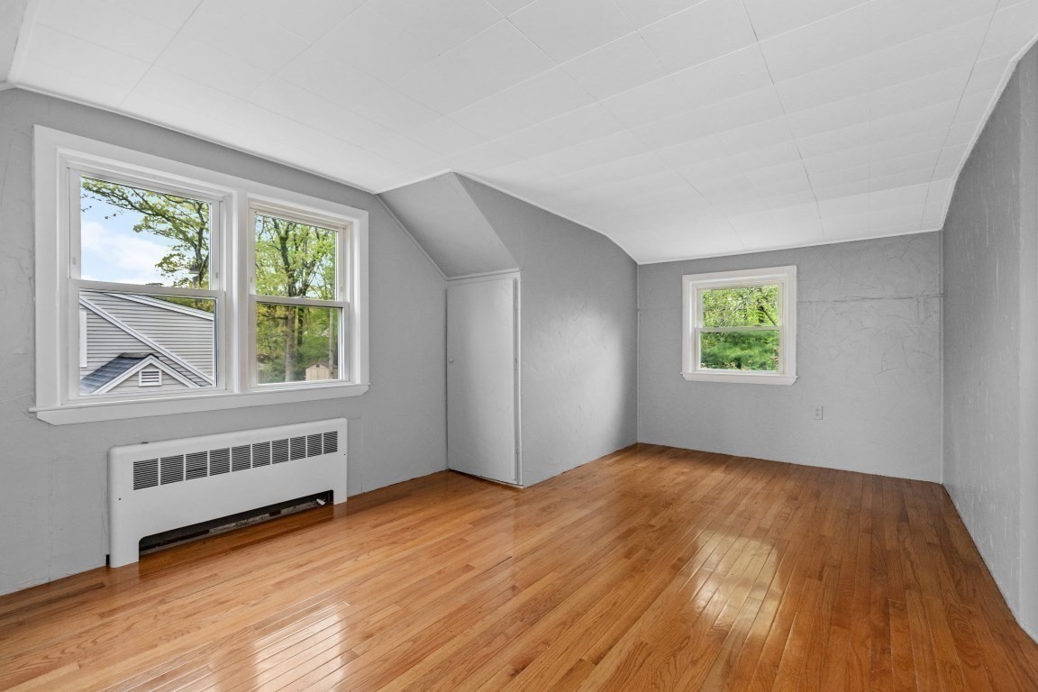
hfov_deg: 100.4
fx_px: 432
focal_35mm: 15
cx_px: 519
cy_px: 346
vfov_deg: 77.3
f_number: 6.3
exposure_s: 1/80
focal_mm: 10
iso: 500
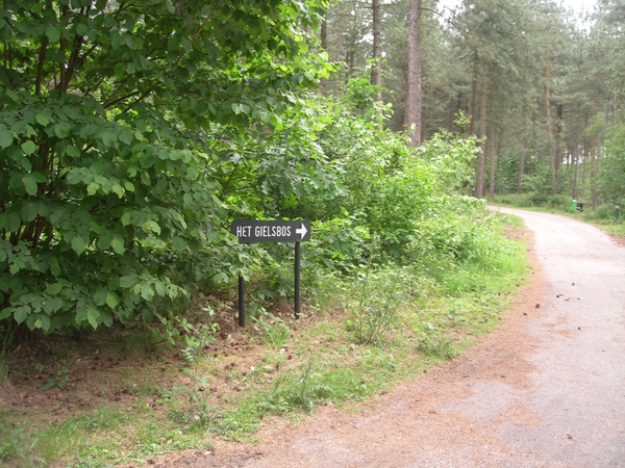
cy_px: 234
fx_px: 686
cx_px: 312
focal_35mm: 38
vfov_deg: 37.7
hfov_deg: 49.0
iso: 50
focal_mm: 7.8
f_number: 2.8
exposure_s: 1/93.8
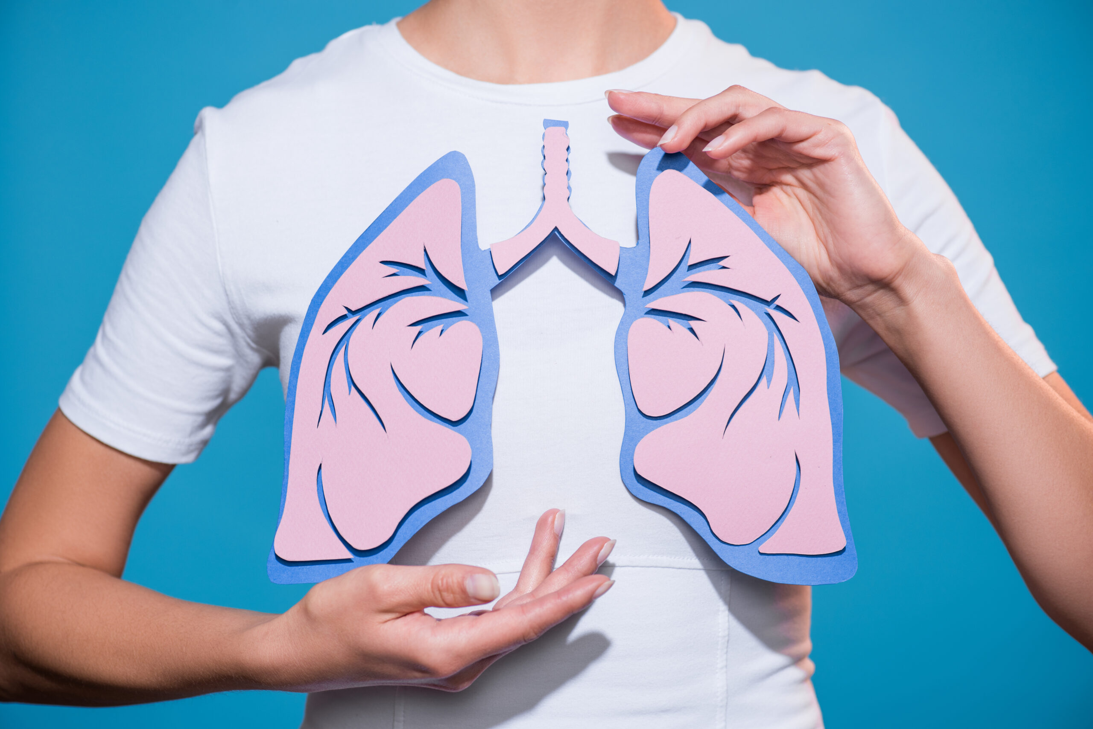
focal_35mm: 105
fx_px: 3189
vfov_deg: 13.1
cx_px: 546
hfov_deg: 19.4
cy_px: 364
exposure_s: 1/125
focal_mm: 105
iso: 100
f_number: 5.6
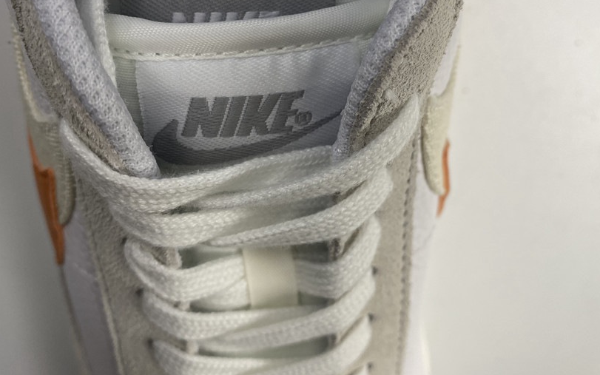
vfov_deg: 37.0
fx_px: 556
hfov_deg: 56.6
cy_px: 132
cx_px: 320
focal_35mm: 34
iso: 40
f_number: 1.8
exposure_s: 1/100
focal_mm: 4.25
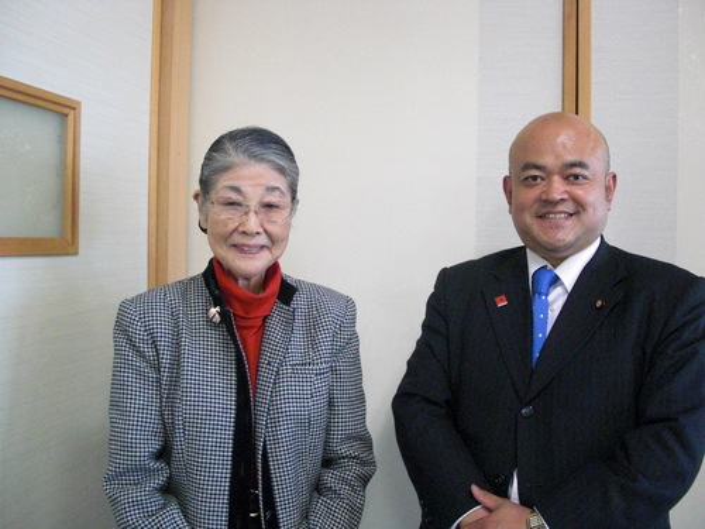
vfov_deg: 39.7
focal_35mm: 36
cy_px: 264
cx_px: 352
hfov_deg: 51.4
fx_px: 733
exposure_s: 1/100
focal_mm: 6.3
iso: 800
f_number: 2.8
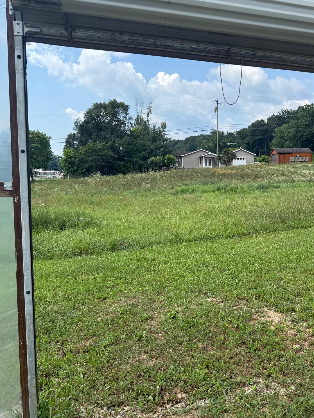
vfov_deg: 55.3
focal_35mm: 33
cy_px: 211
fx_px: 399
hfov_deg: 42.3
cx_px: 213
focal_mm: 6.76
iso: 80
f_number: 1.78
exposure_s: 1/3021
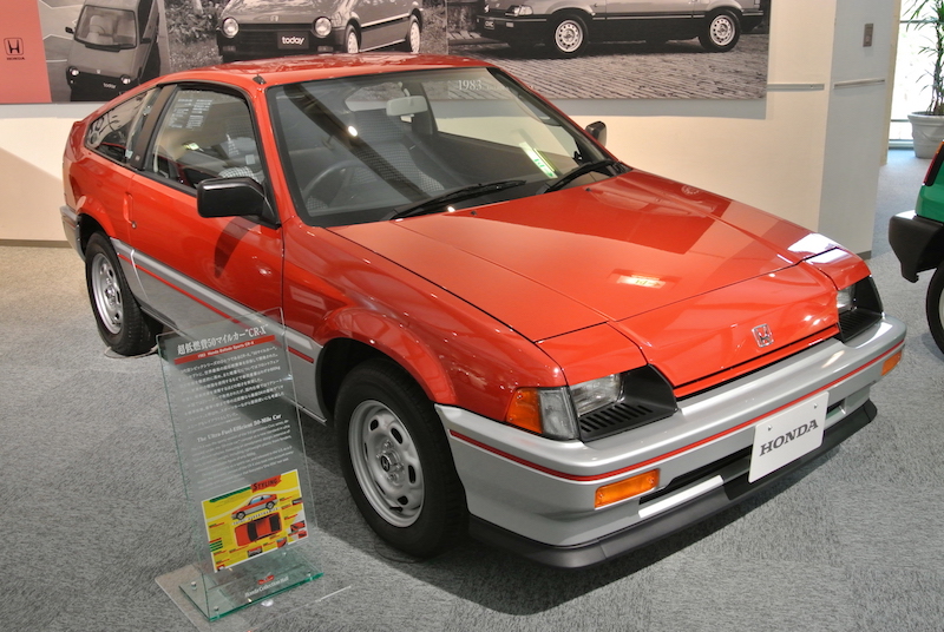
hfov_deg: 51.8
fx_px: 972
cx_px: 472
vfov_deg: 36.1
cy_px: 316
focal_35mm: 37
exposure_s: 1/13
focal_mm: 14
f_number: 7.1
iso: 800
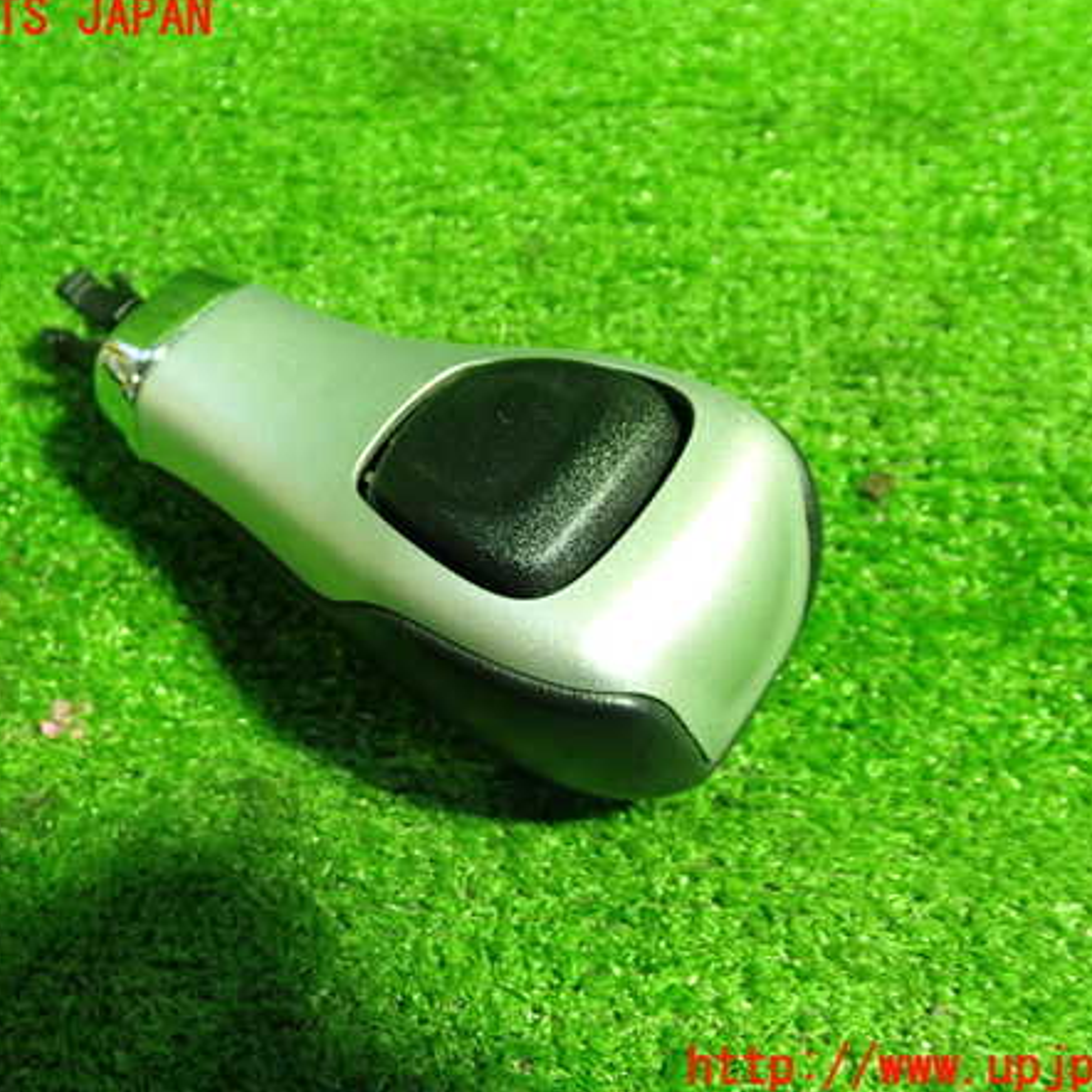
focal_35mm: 36
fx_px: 1285
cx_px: 504
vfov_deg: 46.0
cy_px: 544
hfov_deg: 46.0
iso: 640
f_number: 2.3
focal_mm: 5.4
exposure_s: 1/30
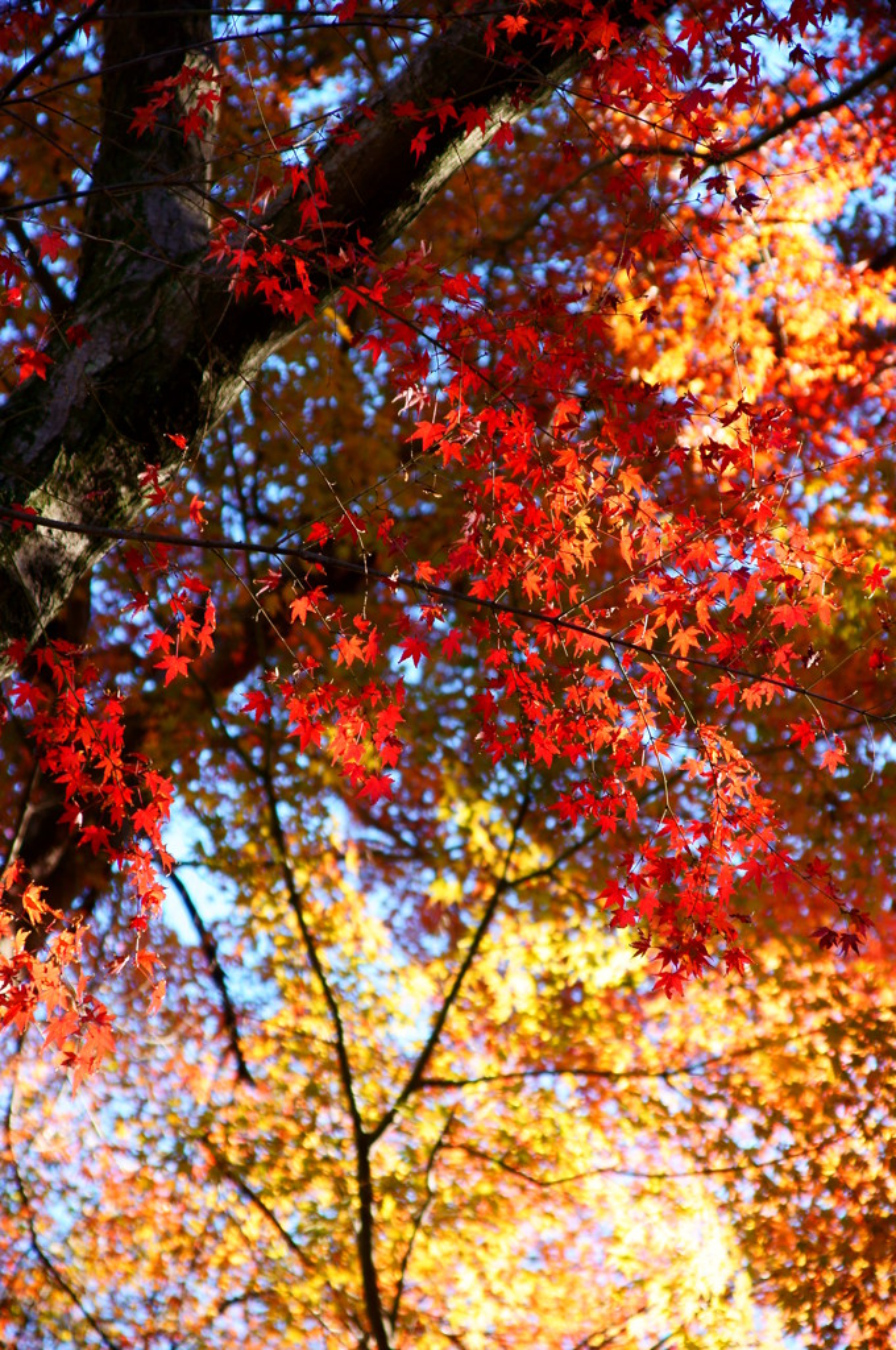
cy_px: 675
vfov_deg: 17.1
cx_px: 448
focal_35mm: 120
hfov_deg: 11.4
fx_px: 4492
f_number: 4.5
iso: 160
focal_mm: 80
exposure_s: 1/125
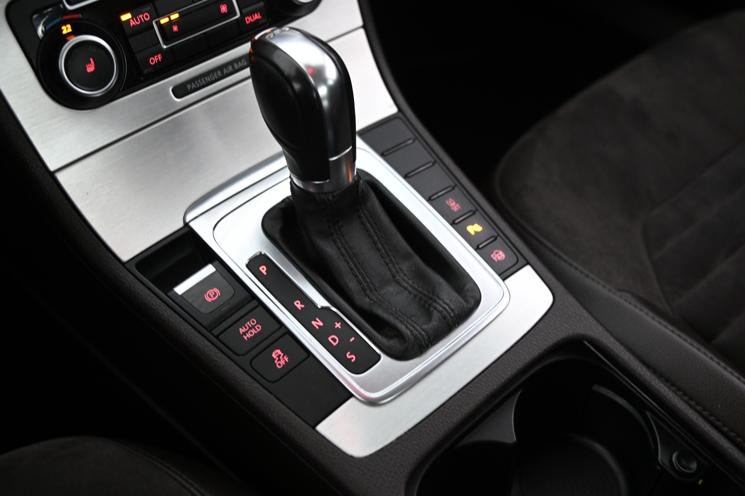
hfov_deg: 44.5
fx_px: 910
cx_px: 372
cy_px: 248
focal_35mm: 44
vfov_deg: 30.5
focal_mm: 44
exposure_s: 1/15
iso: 2000
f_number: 4
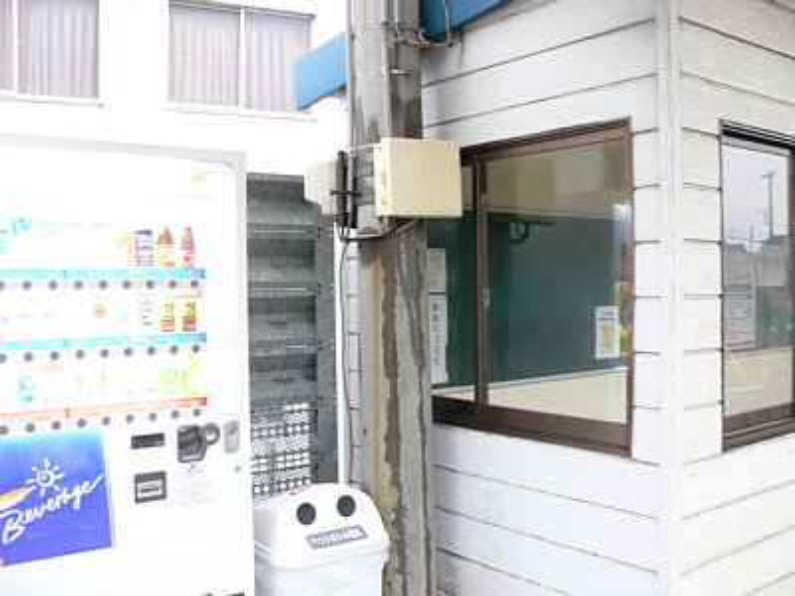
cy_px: 298
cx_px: 398
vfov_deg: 40.7
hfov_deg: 52.6
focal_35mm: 35
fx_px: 804
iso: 125
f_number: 2.8
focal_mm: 7.4
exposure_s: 1/30
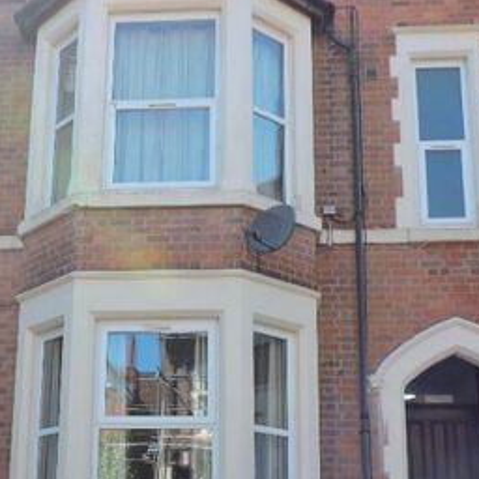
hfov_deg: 29.5
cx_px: 187
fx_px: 908
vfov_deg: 29.3
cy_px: 327
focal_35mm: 58
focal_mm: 4.3
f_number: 3
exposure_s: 1/400
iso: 100
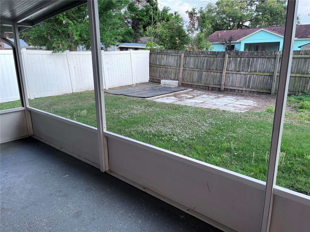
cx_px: 155
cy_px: 116
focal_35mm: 26
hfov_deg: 67.3
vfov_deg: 53.1
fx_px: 233
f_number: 1.6
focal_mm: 5.1
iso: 50
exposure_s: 1/122
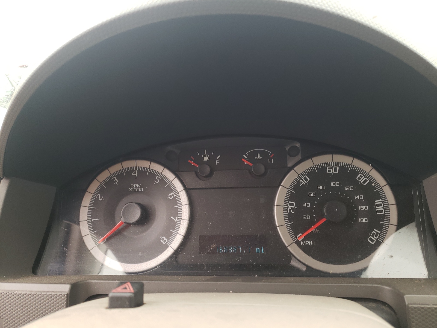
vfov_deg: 53.1
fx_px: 328
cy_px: 164
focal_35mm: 26
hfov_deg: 67.3
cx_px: 218
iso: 63
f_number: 1.5
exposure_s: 1/60.2
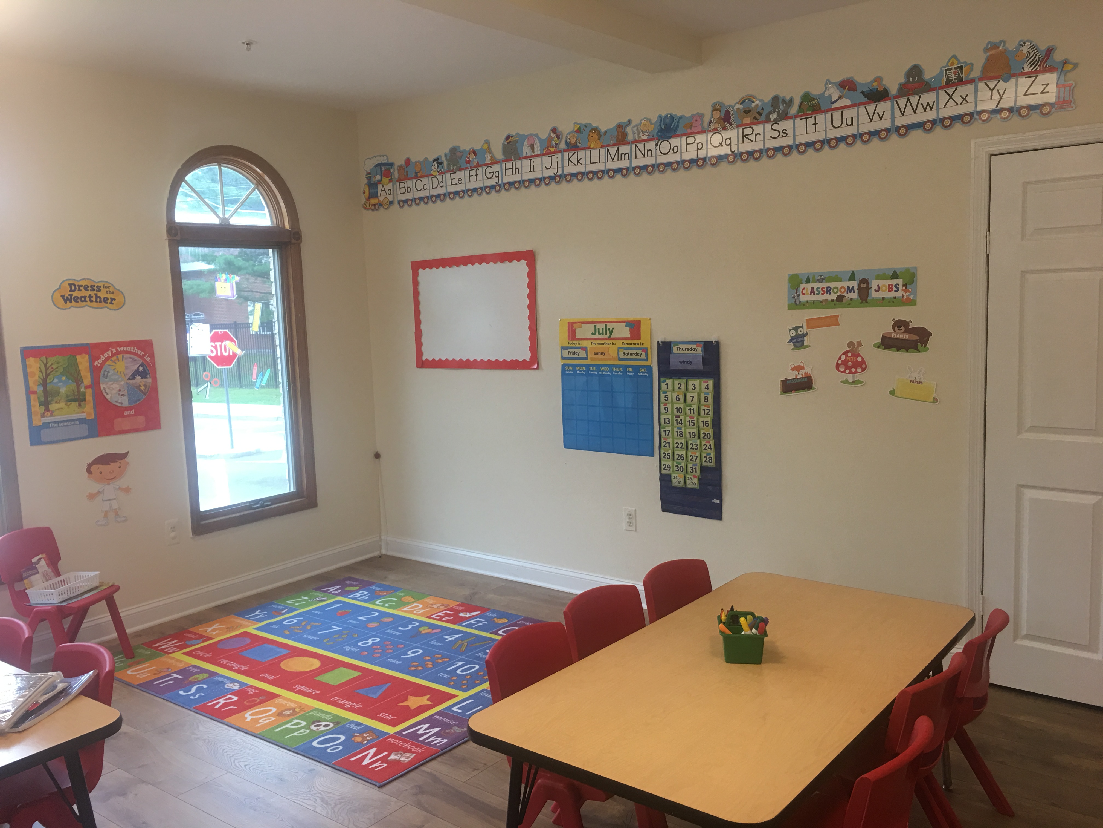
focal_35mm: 29
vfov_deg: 48.2
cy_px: 414
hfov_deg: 61.7
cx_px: 552
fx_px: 924
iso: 25
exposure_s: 1/15
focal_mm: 4.15
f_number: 2.2
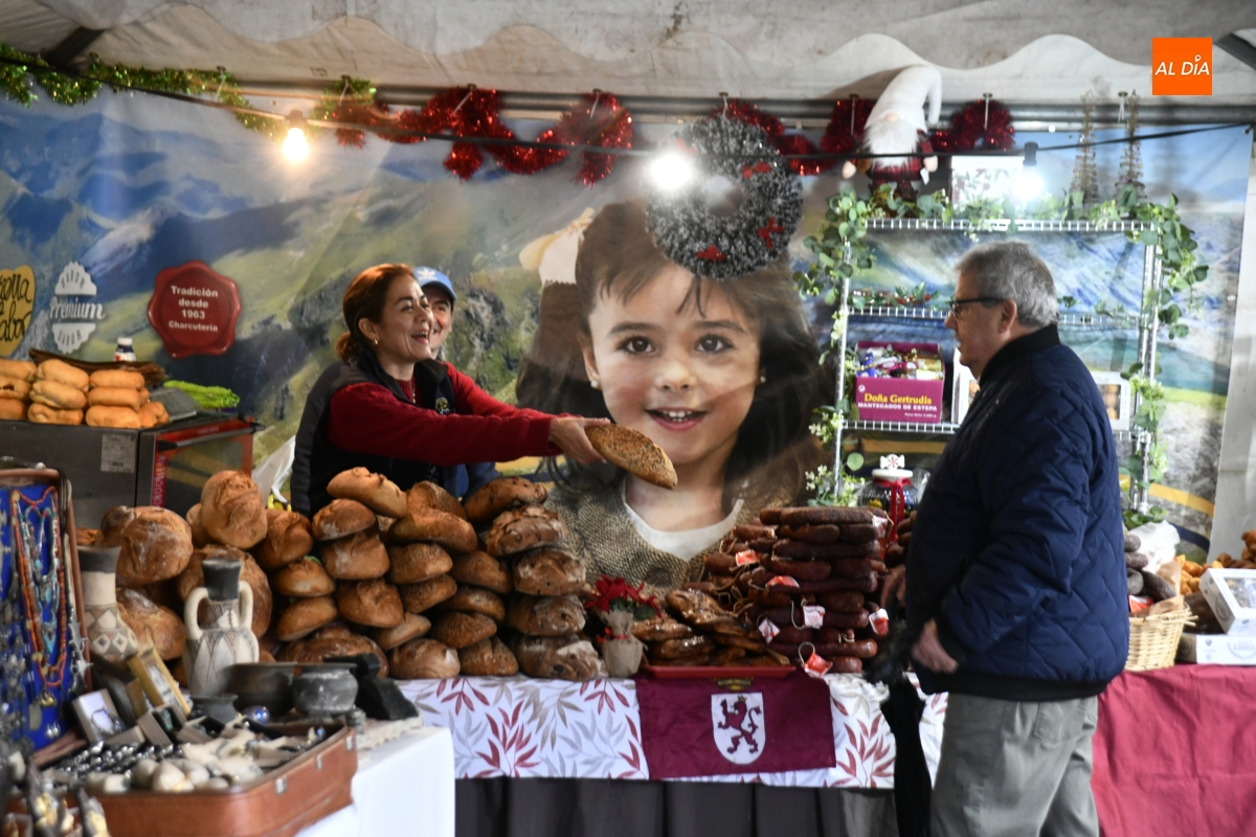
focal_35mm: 85
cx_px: 628
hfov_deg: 23.9
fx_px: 2965
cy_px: 418
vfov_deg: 16.1
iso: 2000
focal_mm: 85
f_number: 4
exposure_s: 1/80
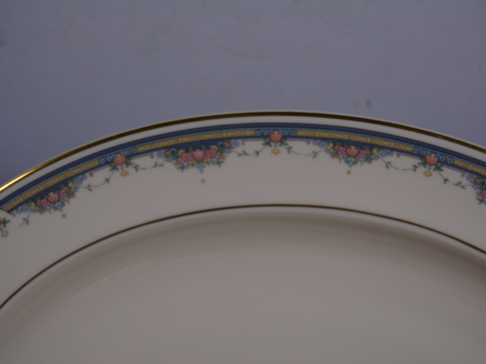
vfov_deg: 16.5
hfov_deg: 21.9
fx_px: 1257
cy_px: 183
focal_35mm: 90
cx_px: 265
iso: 200
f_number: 5.6
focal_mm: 55
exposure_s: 1/125
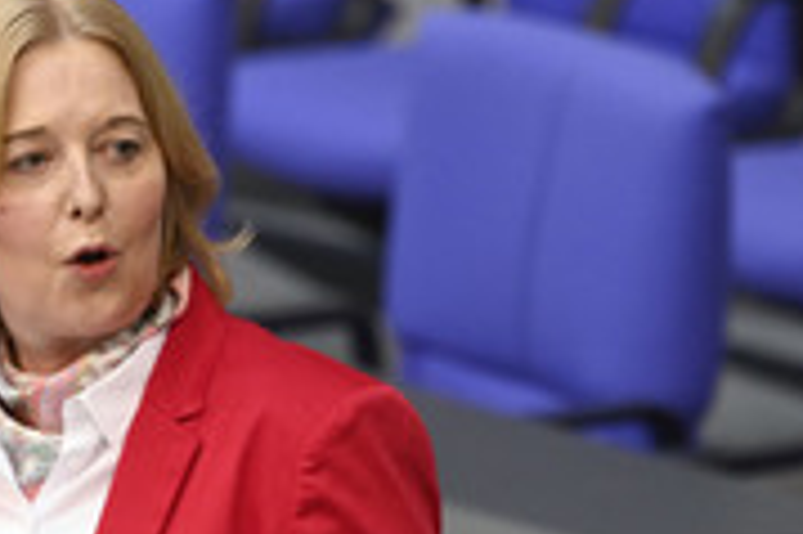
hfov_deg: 2.2
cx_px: 159
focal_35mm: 955
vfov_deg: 1.4
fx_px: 21282
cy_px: 570
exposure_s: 1/250
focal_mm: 380
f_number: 5.6
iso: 6400
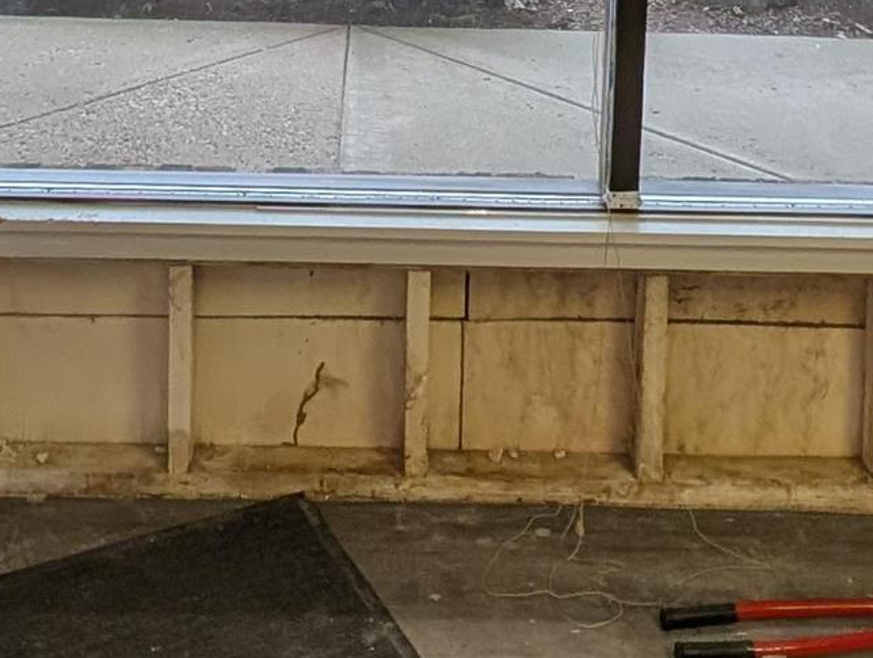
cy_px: -313
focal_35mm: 57
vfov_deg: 21.7
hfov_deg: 33.7
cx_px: 366
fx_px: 1440
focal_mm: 2.23
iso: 42
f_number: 1.95
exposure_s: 1/40
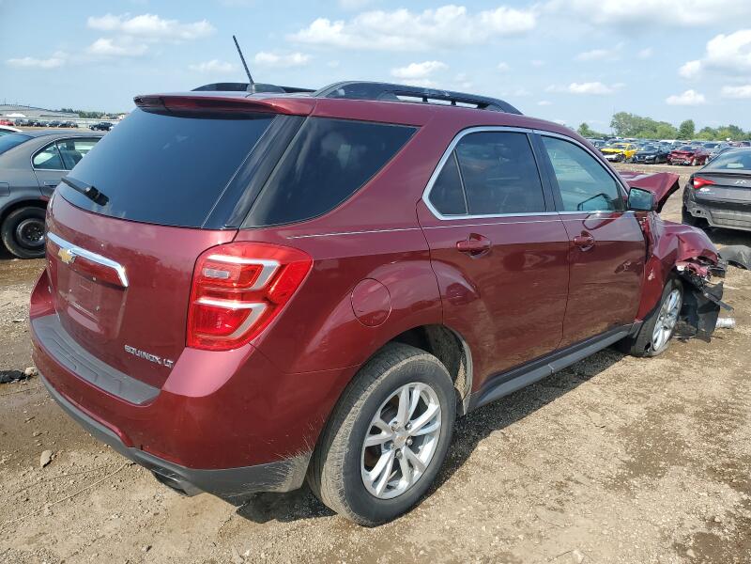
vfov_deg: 53.1
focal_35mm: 26
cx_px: 376
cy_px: 282
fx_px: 564
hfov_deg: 67.3
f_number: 1.5
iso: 50
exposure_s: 1/2000
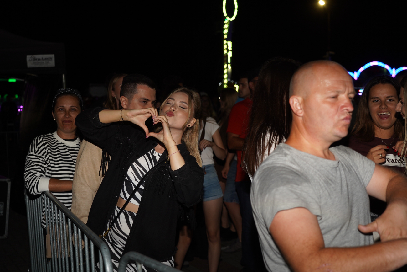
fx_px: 543
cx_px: 204
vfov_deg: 28.1
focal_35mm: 48
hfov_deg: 41.1
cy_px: 136
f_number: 4
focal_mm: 48
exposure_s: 1/100
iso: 320
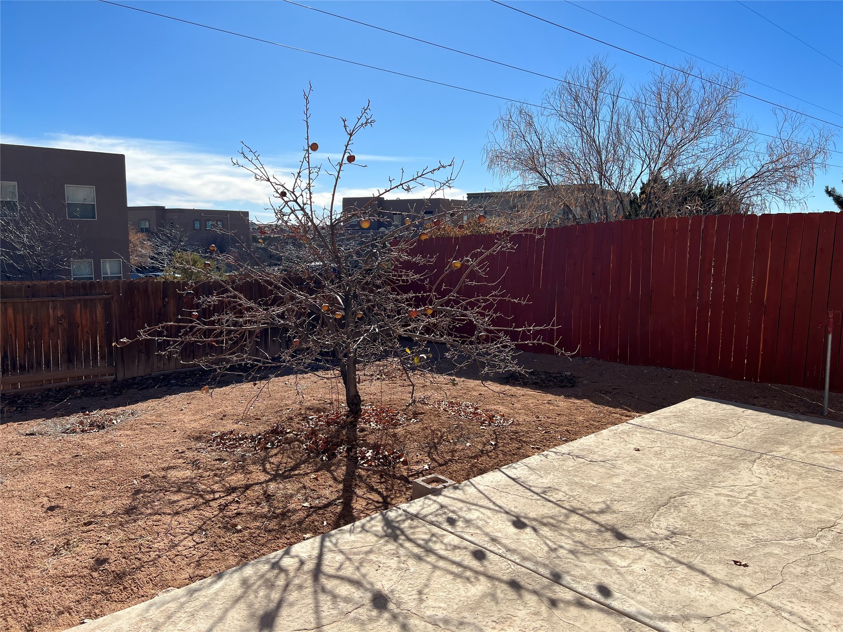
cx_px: 422
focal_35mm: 26
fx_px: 633
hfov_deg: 67.3
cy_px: 316
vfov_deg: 53.1
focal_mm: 5.7
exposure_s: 1/5587
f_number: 1.5
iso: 50
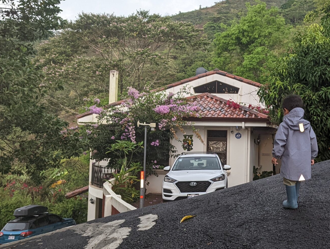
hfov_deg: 38.8
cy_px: 104
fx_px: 449
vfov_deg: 30.9
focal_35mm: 47
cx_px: 265
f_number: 1.85
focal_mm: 6.81
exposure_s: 1/44.4
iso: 165
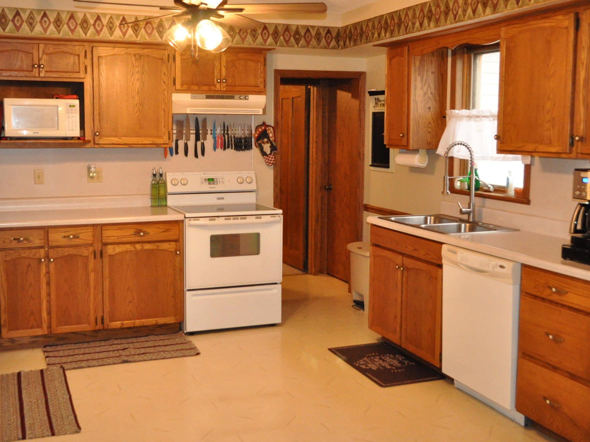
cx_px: 256
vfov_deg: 36.8
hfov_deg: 47.7
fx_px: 665
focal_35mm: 39
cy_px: 200
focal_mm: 18
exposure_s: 1/125
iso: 2200
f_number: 3.5
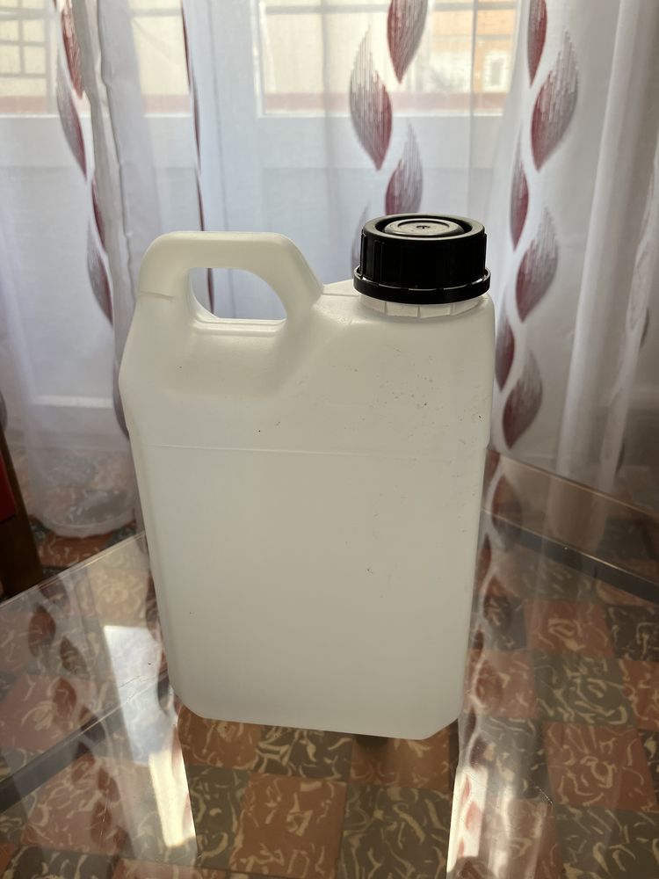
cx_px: 330
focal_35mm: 28
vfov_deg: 63.4
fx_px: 711
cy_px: 440
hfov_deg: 49.7
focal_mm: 3.99
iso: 40
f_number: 1.8
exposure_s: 1/121
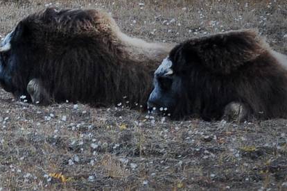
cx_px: -233
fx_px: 5080
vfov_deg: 2.1
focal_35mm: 638
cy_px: 57
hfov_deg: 3.2
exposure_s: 1/160
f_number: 9
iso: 400
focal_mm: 110
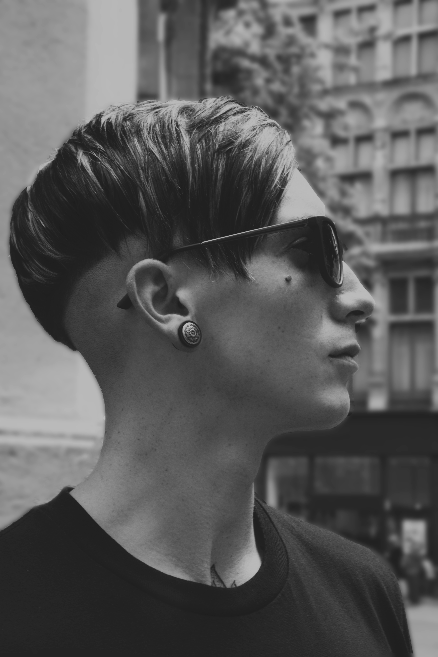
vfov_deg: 26.0
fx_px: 1423
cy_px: 328
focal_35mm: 78
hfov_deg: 17.5
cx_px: 219
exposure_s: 1/10
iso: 100
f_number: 16
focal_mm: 52
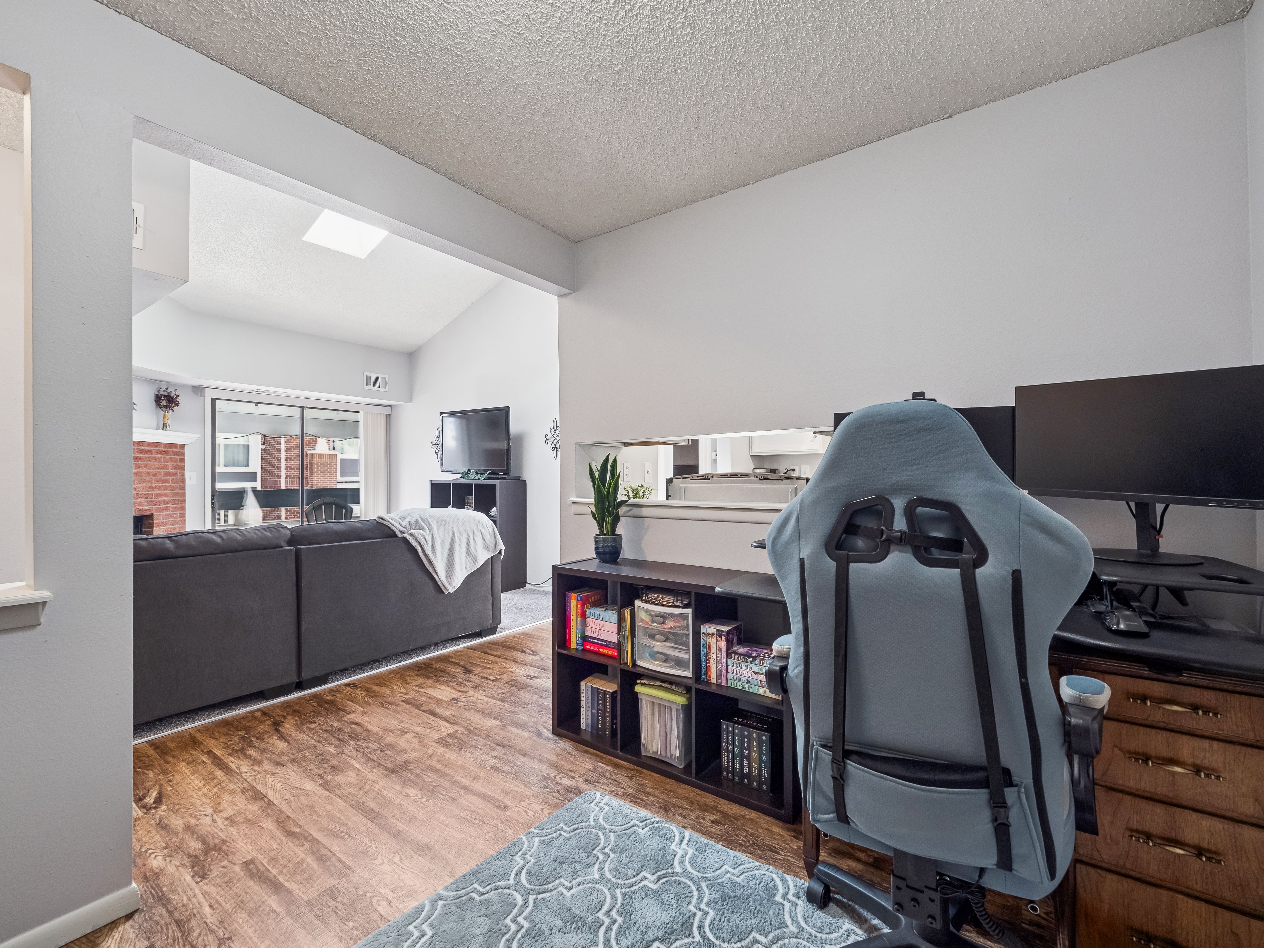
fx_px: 511
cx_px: 632
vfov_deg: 85.7
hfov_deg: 102.1
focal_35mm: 14
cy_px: 474
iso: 400
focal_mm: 7
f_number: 5
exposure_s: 1/25
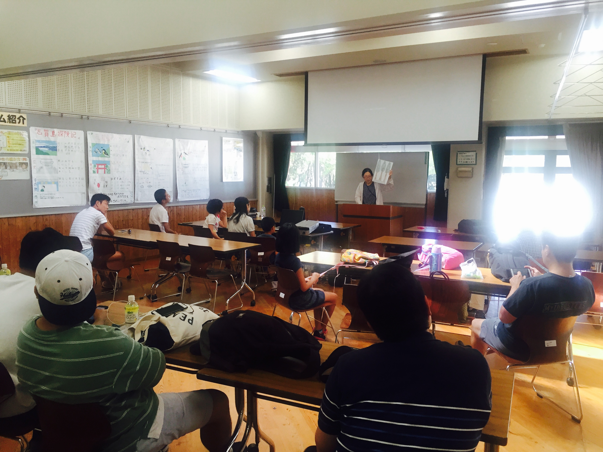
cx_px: 302
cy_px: 226
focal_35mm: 29
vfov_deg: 48.2
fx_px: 505
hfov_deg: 61.7
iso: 32
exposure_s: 1/30
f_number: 2.2
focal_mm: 4.15
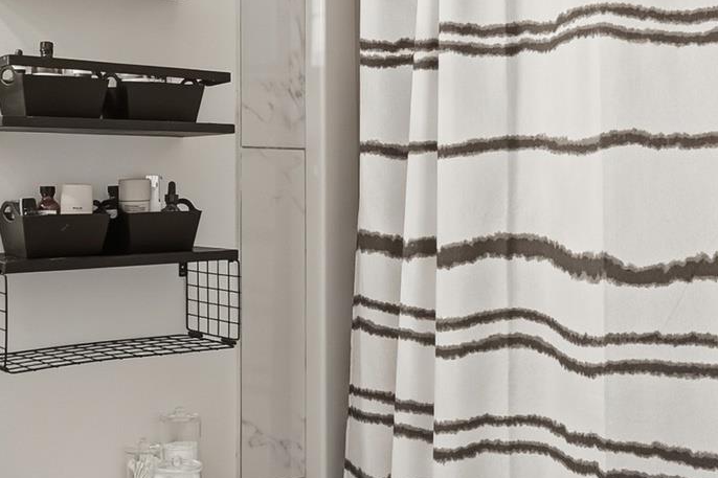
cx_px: 202
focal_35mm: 51
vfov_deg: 26.4
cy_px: 198
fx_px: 1017
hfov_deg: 38.1
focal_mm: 14
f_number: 8
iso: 100
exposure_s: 1/13
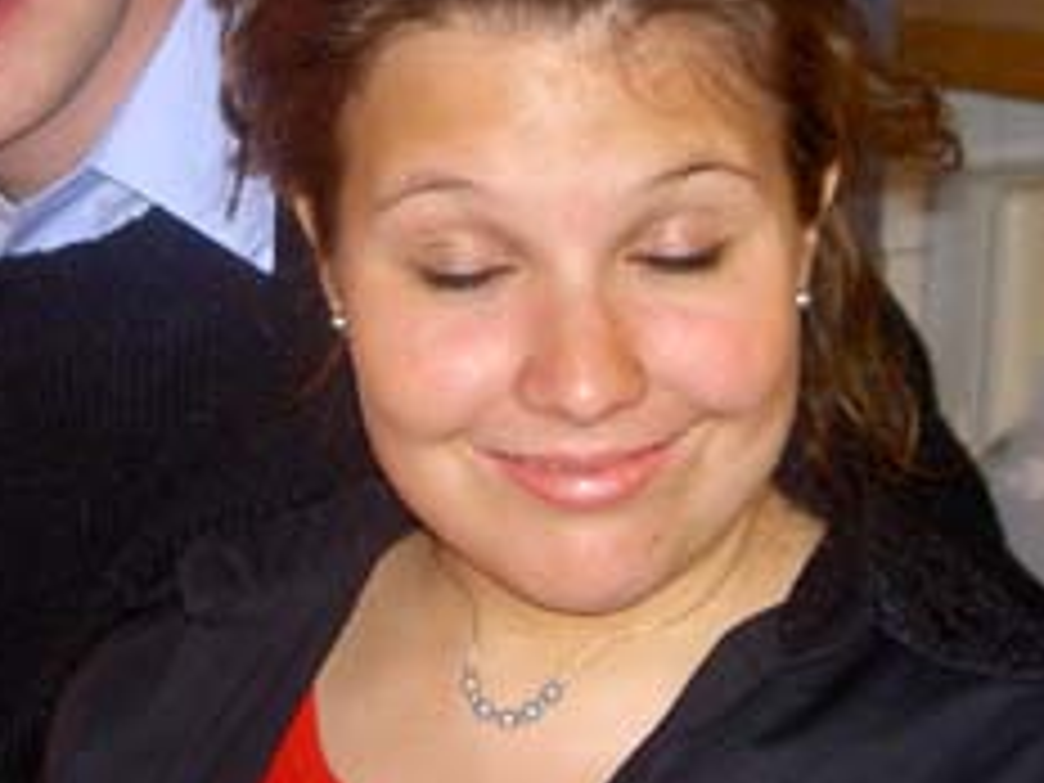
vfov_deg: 12.9
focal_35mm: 114
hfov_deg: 17.2
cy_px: 108
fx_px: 3438
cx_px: 238
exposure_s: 1/64.1
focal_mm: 9
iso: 100
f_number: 2.9
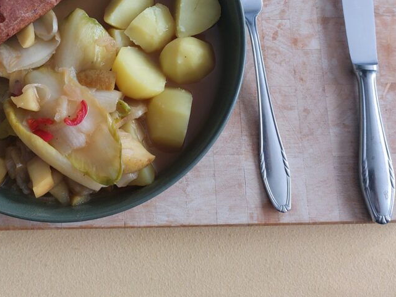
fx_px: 458
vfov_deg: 35.0
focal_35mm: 40
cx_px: 160
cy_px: 64
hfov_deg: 46.6
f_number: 1.8
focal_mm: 5.23
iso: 320
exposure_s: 1/50
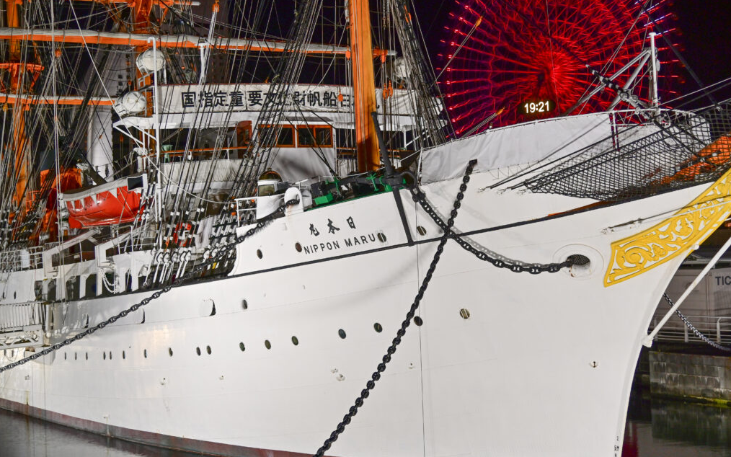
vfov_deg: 18.1
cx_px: 365
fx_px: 1435
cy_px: 219
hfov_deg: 28.6
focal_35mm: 72
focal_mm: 70
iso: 900
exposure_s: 1/80
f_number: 4
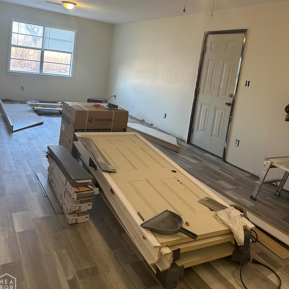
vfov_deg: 54.7
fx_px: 274
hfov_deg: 55.6
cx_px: 141
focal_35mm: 29
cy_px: 100
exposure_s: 1/60
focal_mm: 6.86
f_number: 1.78
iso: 125
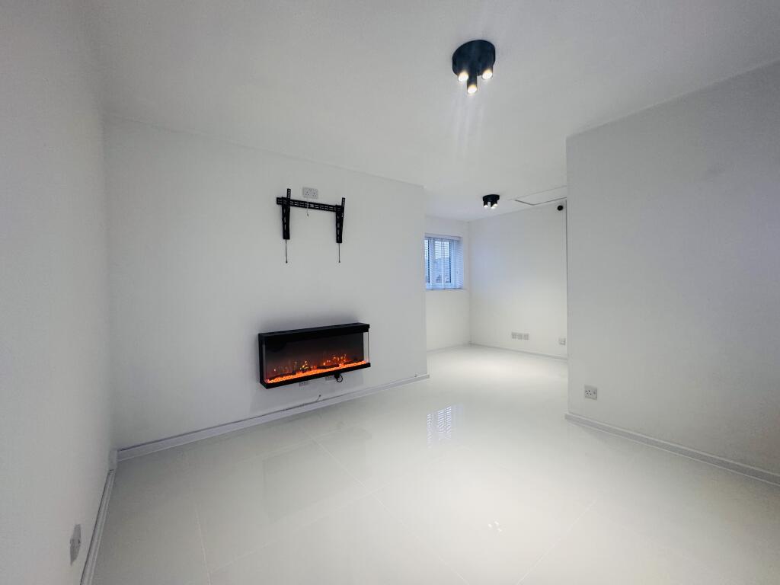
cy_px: 292
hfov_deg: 102.1
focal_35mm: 14
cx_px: 390
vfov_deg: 85.7
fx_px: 315
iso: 160
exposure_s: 1/99
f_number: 2.2
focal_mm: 2.22
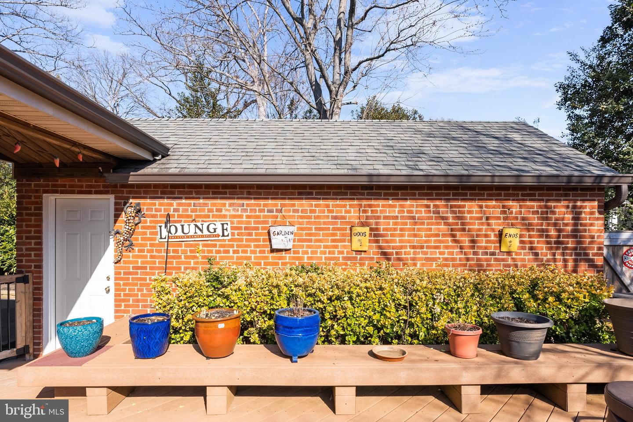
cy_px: 211
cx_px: 316
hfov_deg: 90.0
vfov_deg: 67.4
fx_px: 317
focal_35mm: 18
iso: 250
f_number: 13
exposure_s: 1/160
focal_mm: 18
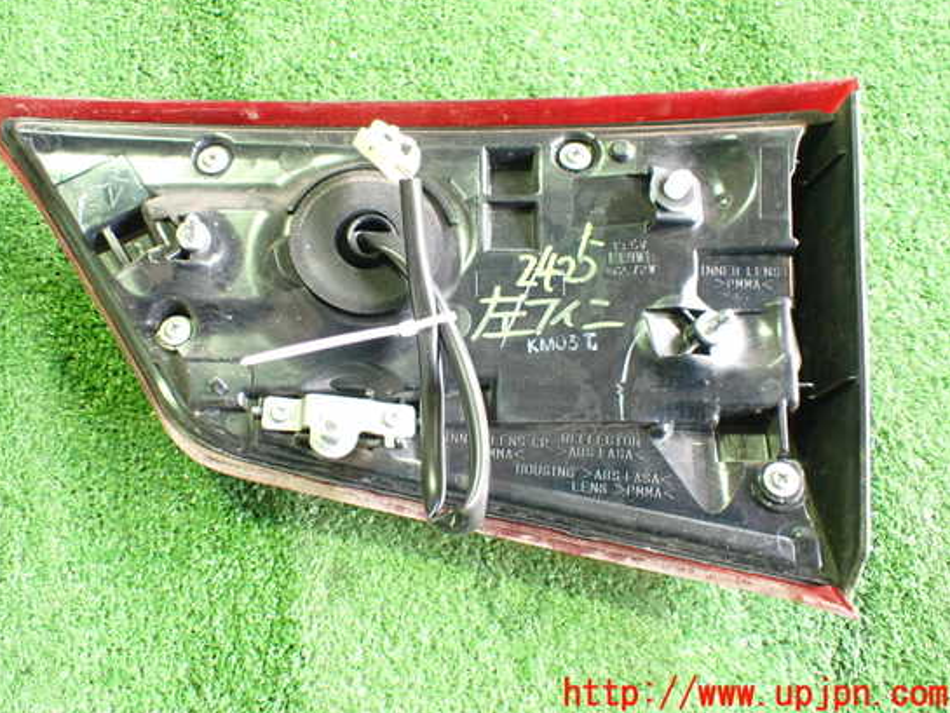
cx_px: 434
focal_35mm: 33
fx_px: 906
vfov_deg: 42.9
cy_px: 324
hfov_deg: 55.3
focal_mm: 5.4
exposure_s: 1/30
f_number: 2.3
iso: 800
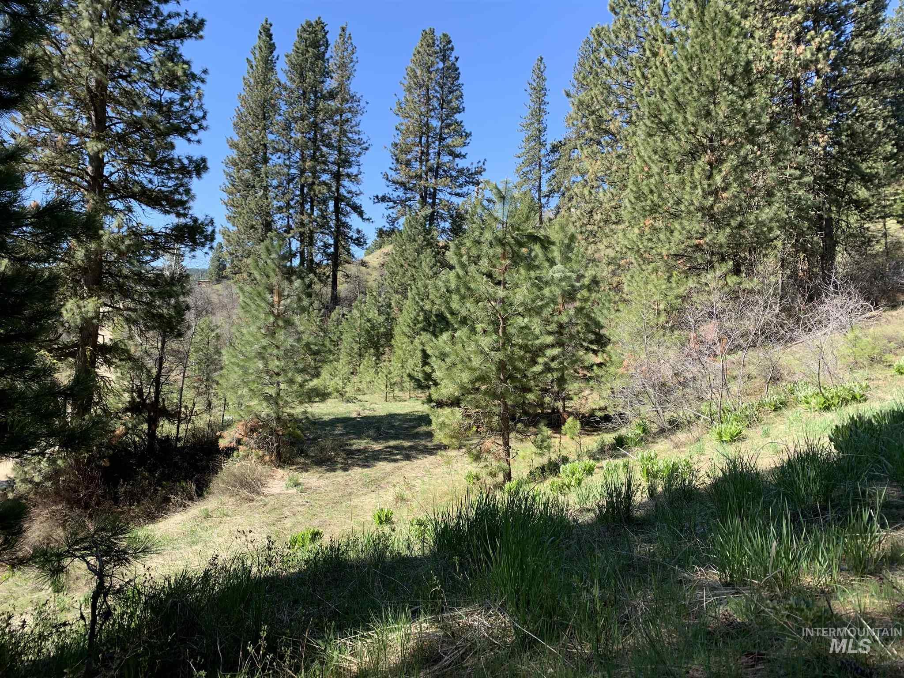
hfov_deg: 67.3
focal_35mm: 26
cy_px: 339
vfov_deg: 53.1
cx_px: 452
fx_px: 679
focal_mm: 4.25
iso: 25
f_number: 1.8
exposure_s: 1/683
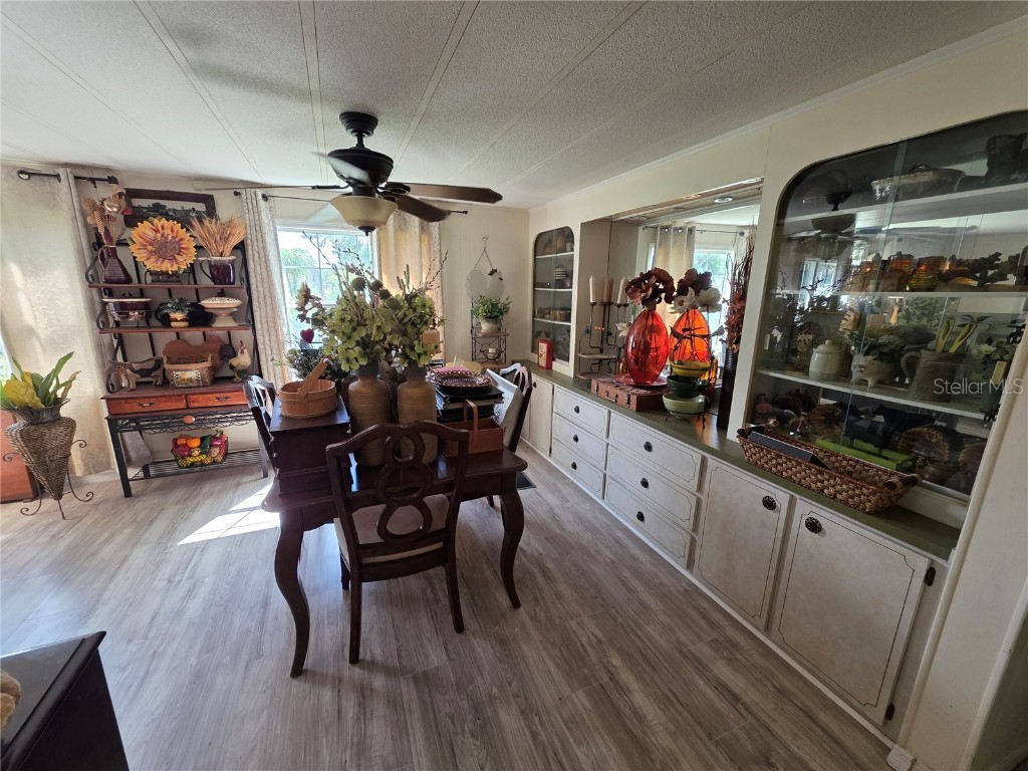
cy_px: 386
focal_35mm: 13
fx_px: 386
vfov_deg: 89.9
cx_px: 514
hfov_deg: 106.2
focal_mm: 2.2
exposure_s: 1/120
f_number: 1.9
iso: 160
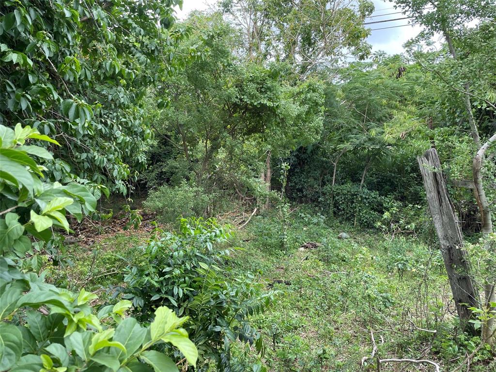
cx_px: 248
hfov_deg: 67.3
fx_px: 373
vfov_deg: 53.1
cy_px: 186
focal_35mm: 26
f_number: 1.6
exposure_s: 1/461
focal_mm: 4.2
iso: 32
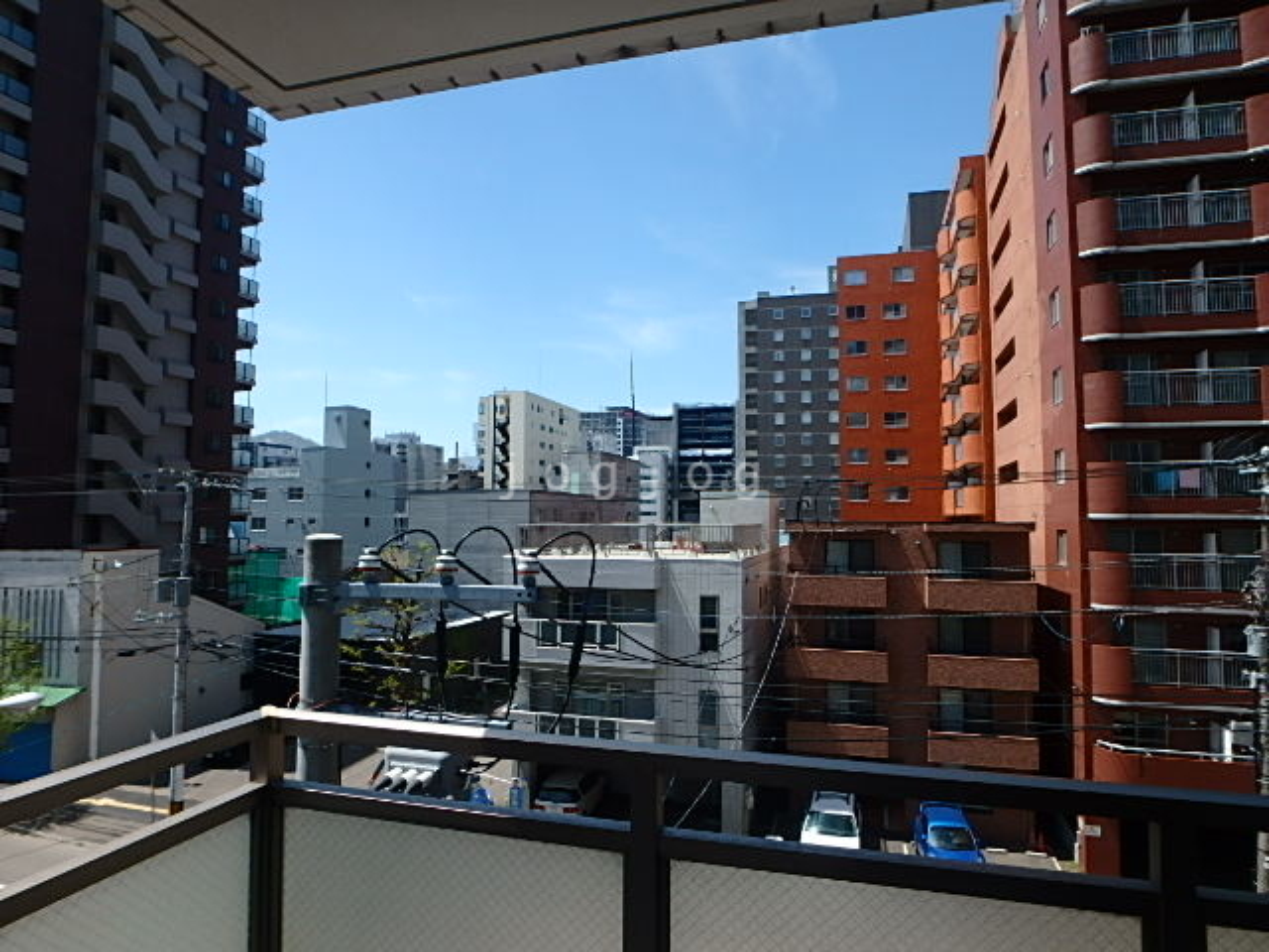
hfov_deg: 79.0
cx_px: 634
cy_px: 476
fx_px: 770
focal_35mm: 21
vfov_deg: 63.4
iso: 125
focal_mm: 3.7
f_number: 3.5
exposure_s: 1/1000
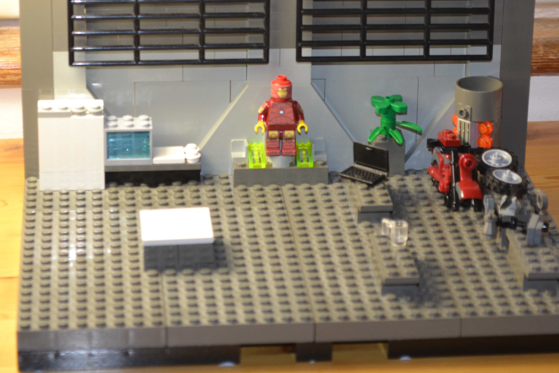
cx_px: 304
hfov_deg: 15.7
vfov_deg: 10.5
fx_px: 2031
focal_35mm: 131
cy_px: 118
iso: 400
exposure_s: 1/80
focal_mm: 55
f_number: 5.6
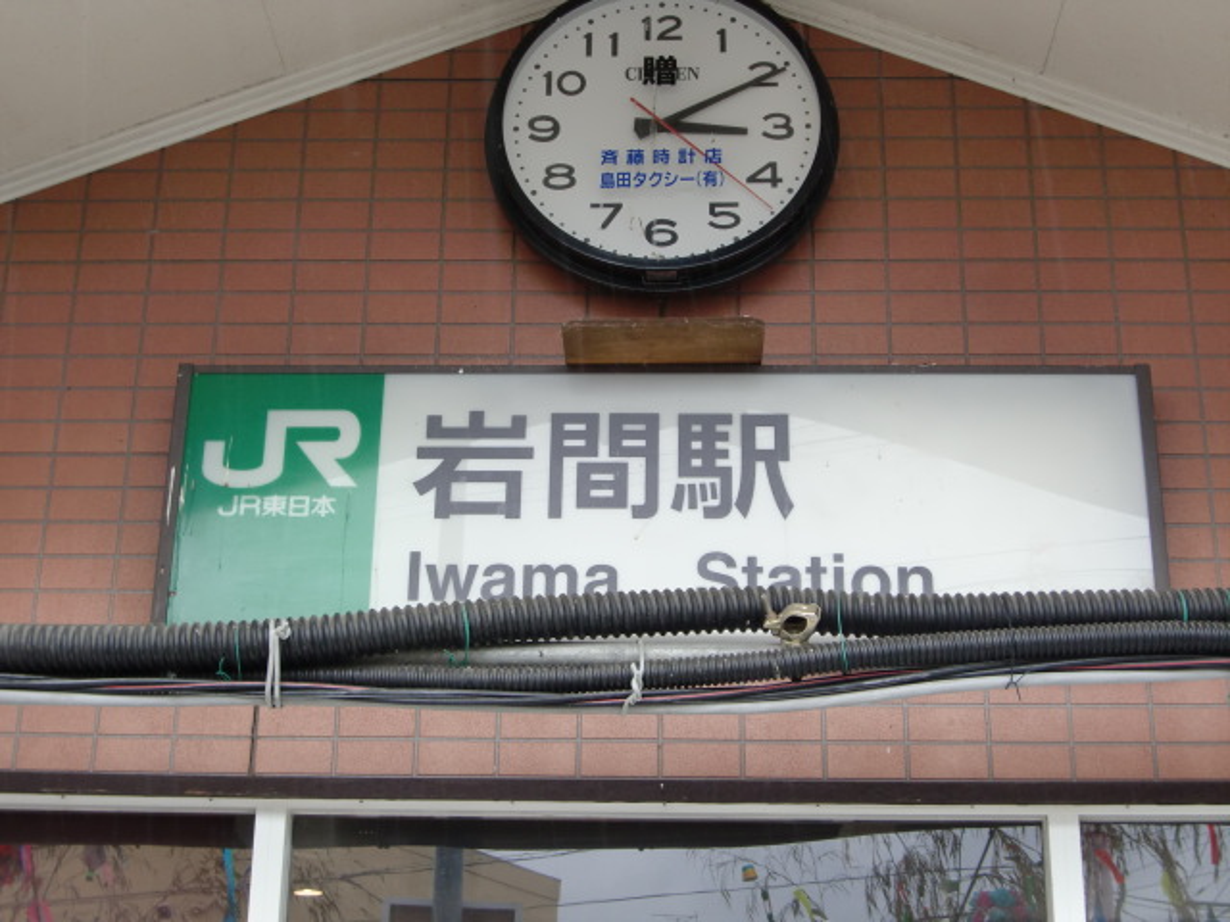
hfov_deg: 34.9
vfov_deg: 26.6
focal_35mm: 55
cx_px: 615
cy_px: 461
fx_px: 1954
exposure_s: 1/60
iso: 160
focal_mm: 9.8
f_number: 3.6
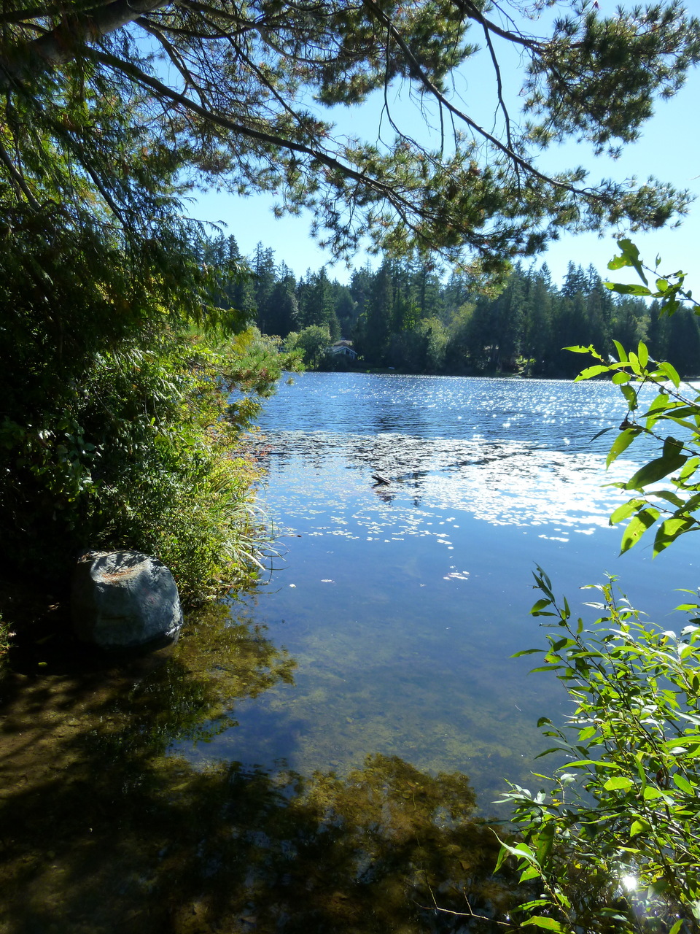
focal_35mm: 25
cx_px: 350
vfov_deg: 69.4
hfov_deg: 54.9
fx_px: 674
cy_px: 467
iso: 125
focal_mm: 4.5
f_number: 3.3
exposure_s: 1/400
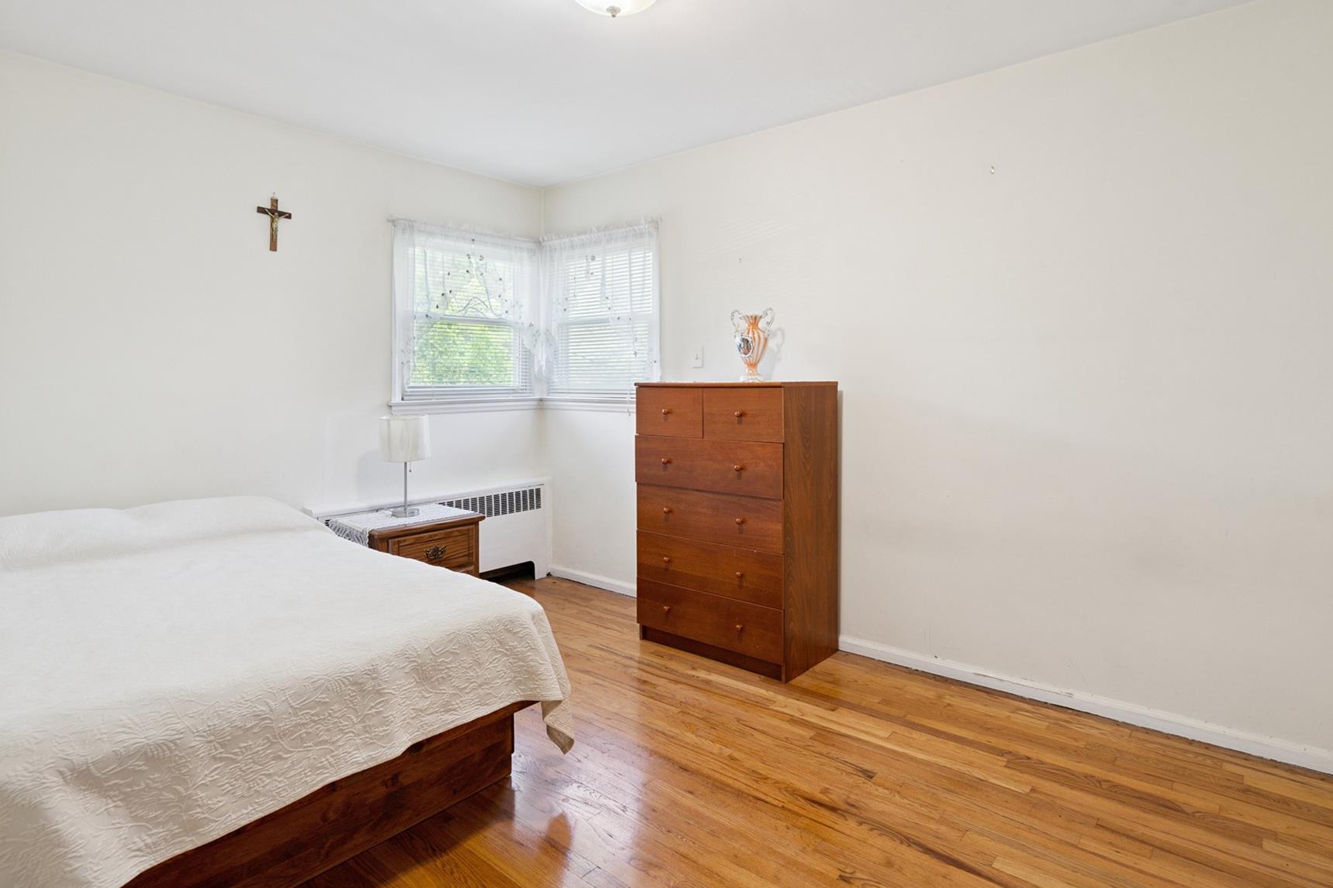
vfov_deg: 64.3
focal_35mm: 19
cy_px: 393
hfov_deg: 86.9
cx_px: 681
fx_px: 703
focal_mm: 16
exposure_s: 1/80
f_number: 5.6
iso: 320
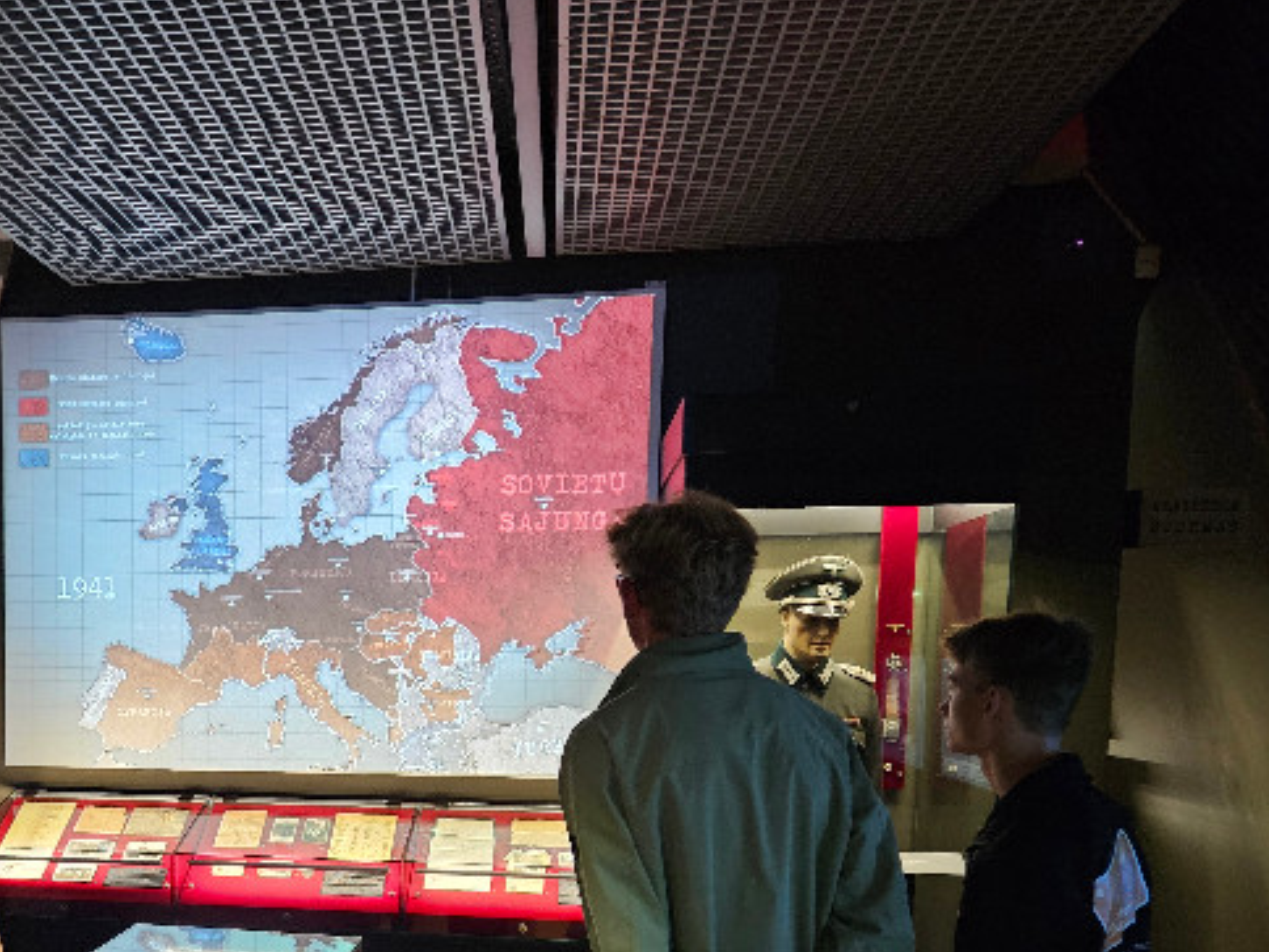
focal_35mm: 38
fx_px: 1393
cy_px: 774
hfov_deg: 47.3
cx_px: 328
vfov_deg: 36.3
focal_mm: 5.4
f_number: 1.8
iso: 640
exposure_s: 1/50
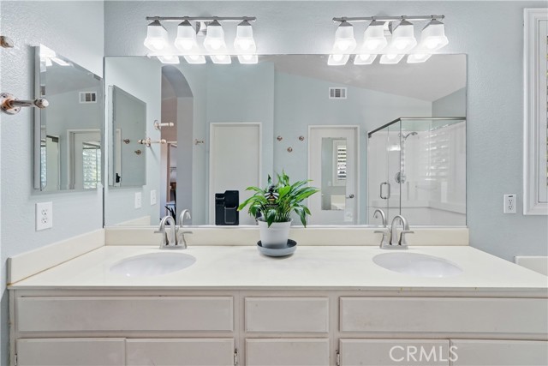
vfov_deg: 73.8
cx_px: 274
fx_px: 244
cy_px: 183
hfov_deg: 96.7
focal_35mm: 16
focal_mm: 16
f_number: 5
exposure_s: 1/15
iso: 400
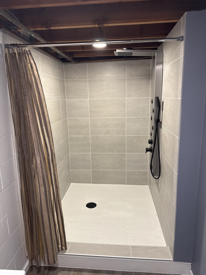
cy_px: 138
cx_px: 103
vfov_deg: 71.6
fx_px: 190
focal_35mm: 24
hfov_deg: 56.8
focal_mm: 6.76
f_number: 1.78
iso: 125
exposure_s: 1/60
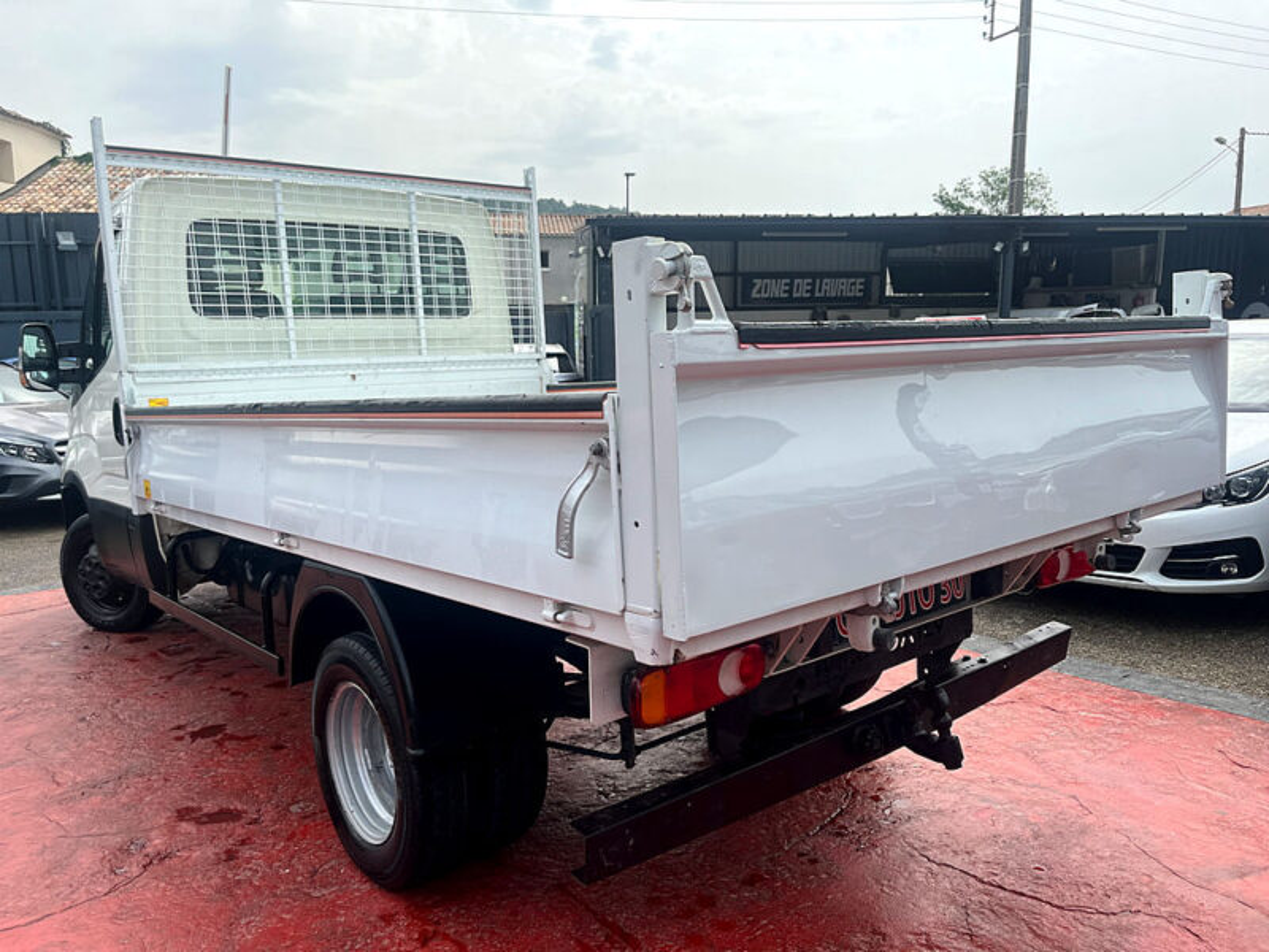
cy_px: 476
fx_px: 953
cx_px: 634
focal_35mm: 26
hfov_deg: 67.3
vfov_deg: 53.1
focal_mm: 5.1
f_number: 1.6
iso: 50
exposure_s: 1/2410
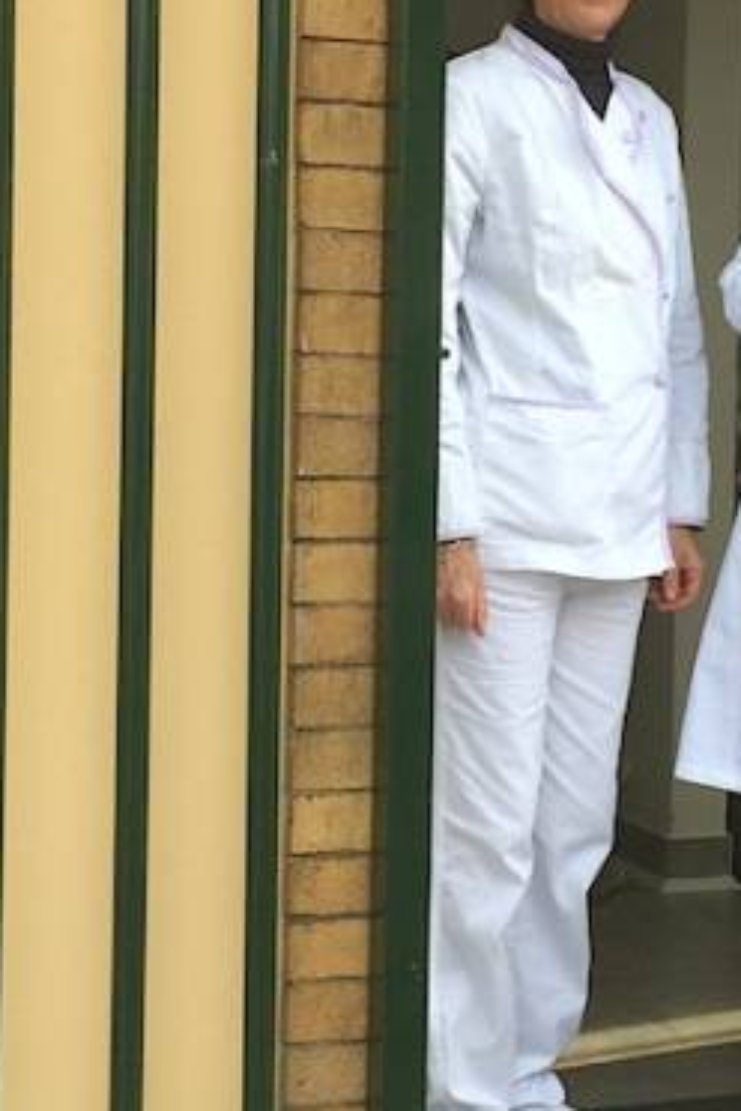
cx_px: 556
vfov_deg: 24.4
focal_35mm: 83
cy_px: 421
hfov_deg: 16.4
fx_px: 2562
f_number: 2.2
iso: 32
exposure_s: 1/412
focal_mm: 4.15
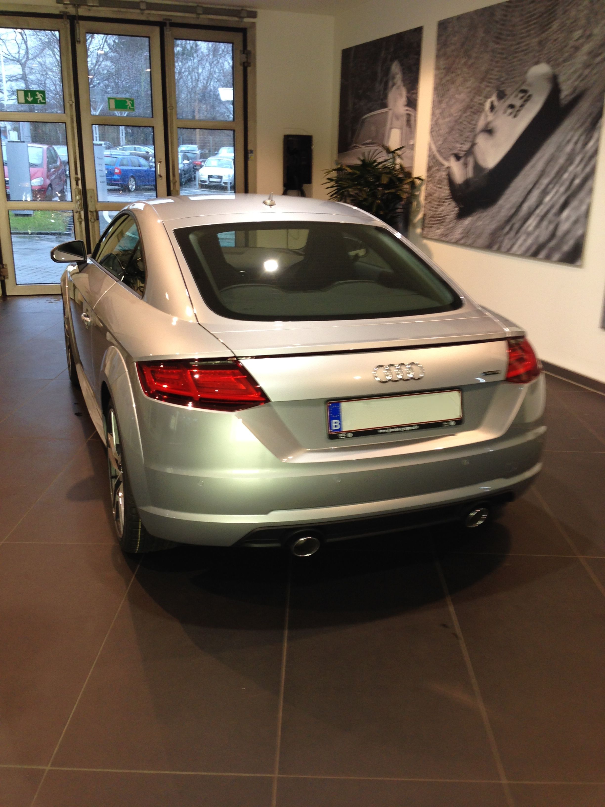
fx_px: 769
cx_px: 302
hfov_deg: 42.9
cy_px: 404
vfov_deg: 55.4
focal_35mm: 33
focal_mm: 4.12
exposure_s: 1/20
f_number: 2.4
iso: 80
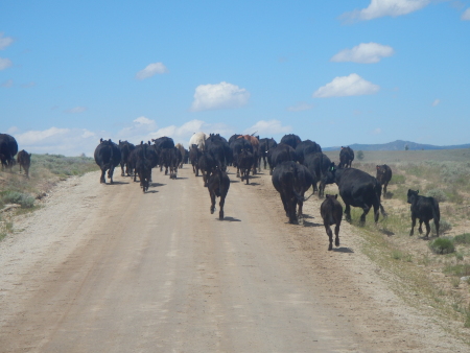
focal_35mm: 140
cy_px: 176
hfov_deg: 14.1
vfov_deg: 10.6
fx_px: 1902
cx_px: 235
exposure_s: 1/1000
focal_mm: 25
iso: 125
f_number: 4.8
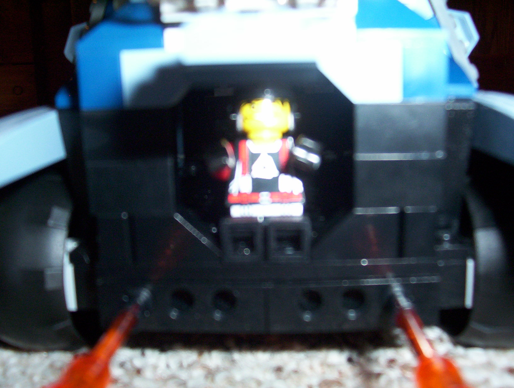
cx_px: 257
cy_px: 194
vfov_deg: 33.7
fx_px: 640
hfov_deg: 43.8
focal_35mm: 43
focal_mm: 5.77
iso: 140
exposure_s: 1/60
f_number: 2.73
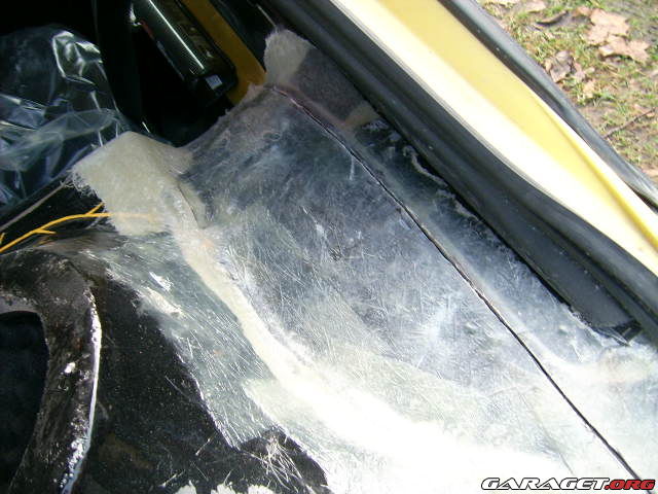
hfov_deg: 52.6
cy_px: 247
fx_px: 665
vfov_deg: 40.7
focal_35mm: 35
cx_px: 329
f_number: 2.8
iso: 50
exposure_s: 1/54
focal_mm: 5.95
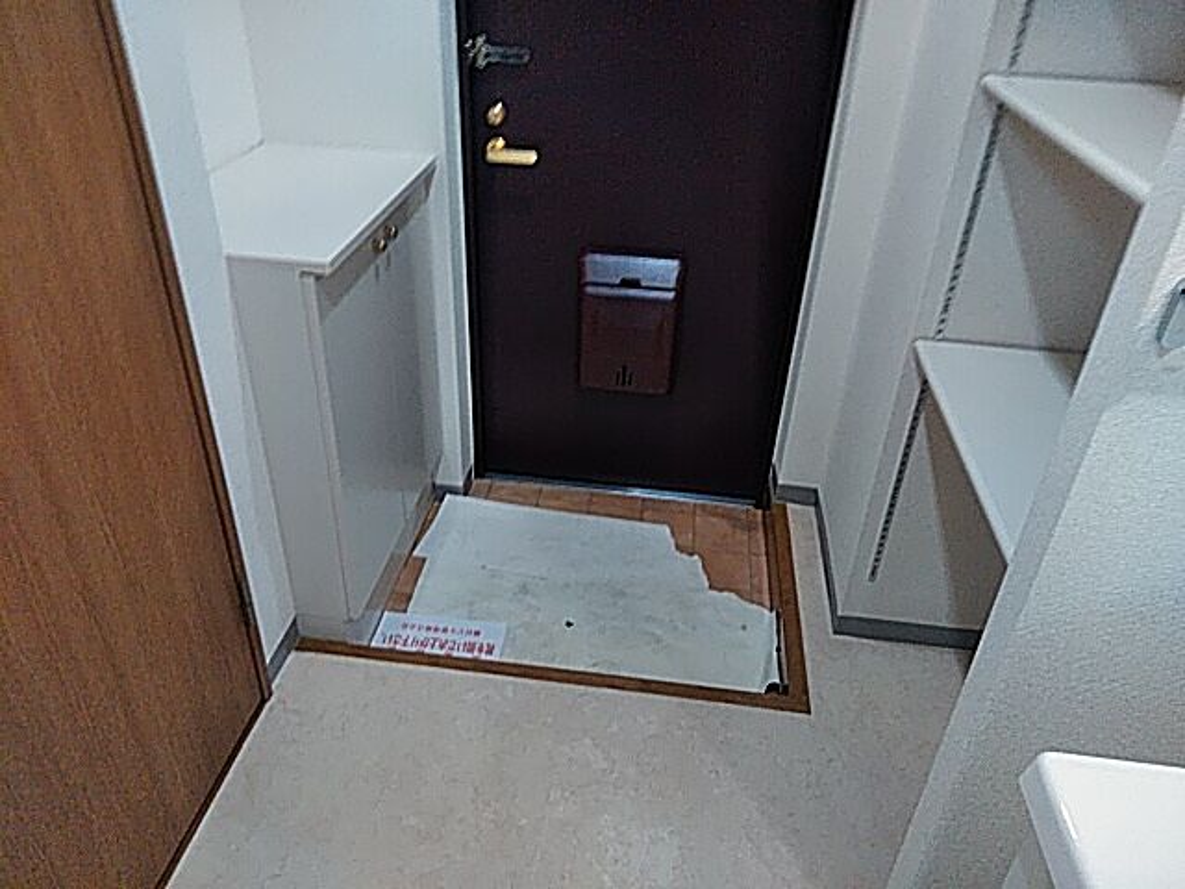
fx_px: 924
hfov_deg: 65.3
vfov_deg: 51.4
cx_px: 592
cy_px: 444
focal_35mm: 27
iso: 285
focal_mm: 3.46
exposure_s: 1/30
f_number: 2.2
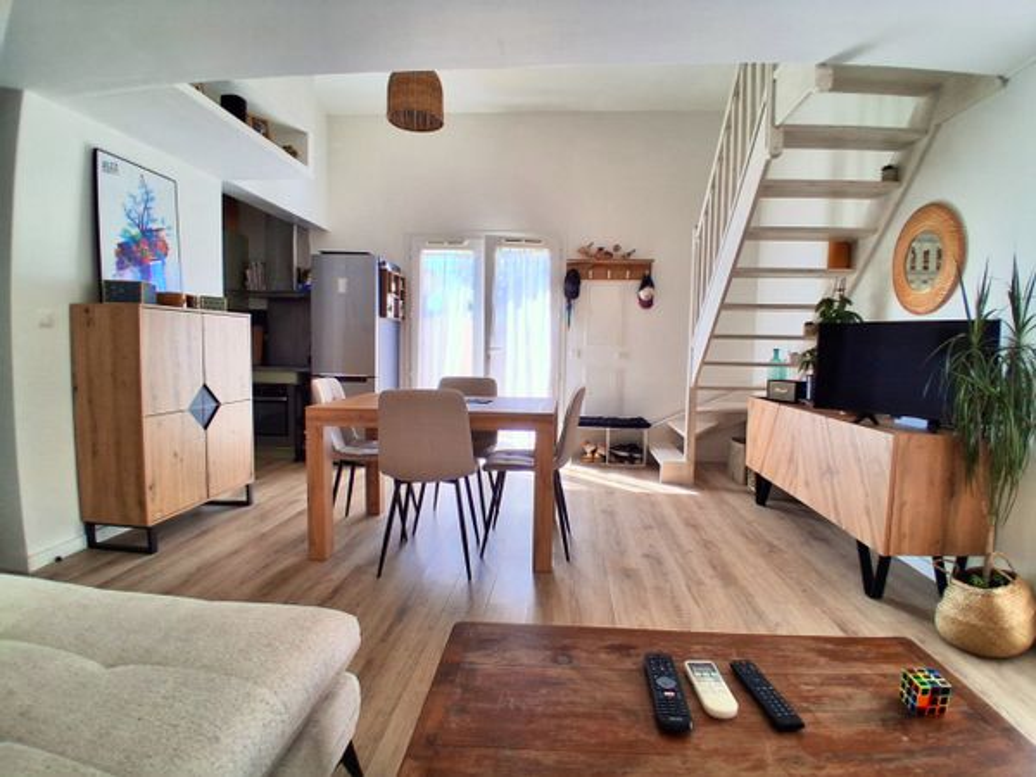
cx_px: 518
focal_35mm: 17
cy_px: 388
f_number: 2.2
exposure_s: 1/158
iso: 50
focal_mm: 1.4
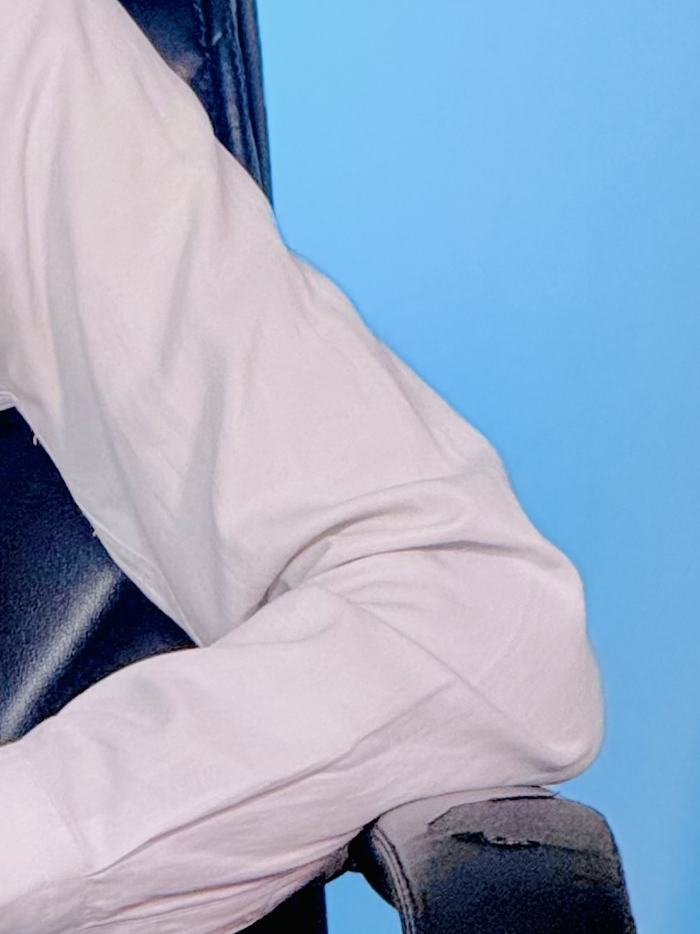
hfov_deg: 3.3
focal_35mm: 442
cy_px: 12
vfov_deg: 4.5
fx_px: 11920
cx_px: -524
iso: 400
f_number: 2.8
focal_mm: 15.66
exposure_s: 1/50
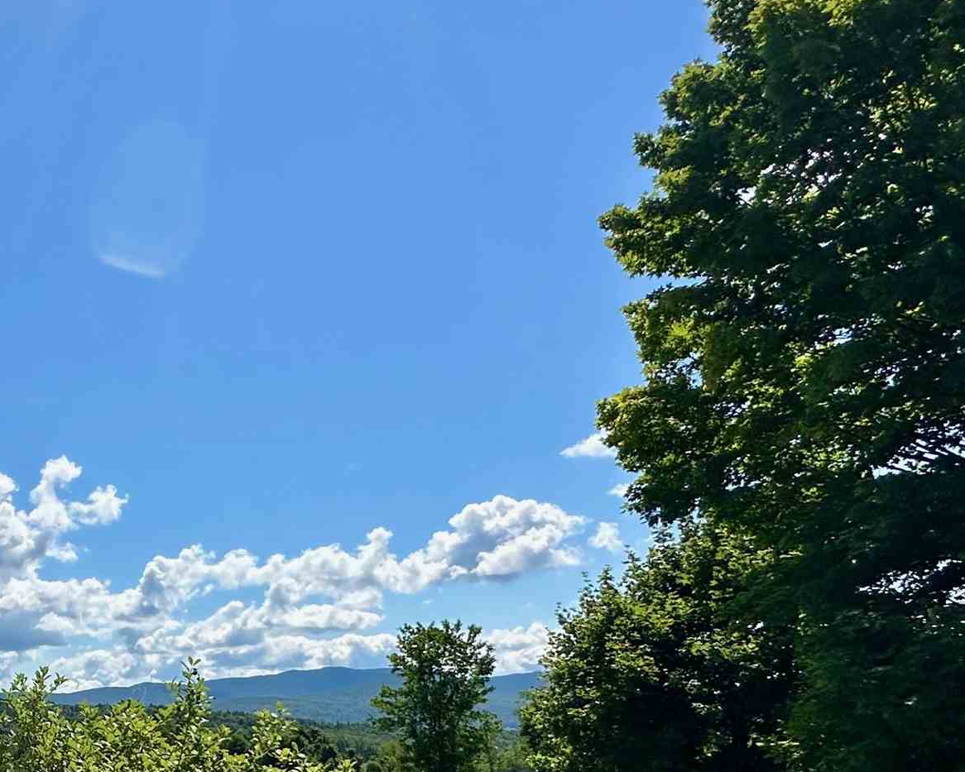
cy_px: 629
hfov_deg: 44.0
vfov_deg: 39.4
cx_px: 32
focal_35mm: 36
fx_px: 1028
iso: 50
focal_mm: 2.22
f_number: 2.2
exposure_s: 1/4831
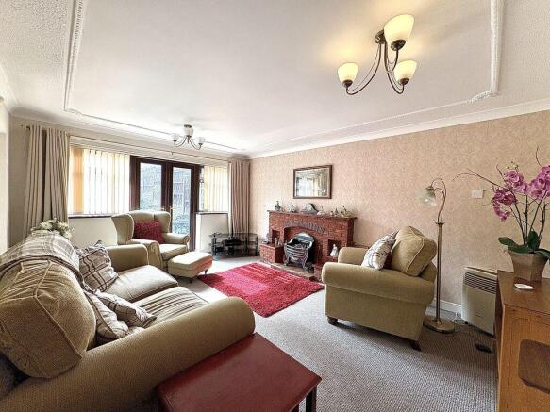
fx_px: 222
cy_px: 206
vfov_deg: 85.7
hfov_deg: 102.1
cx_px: 275
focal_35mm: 14
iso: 80
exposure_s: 1/110
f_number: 2.2
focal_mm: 2.22
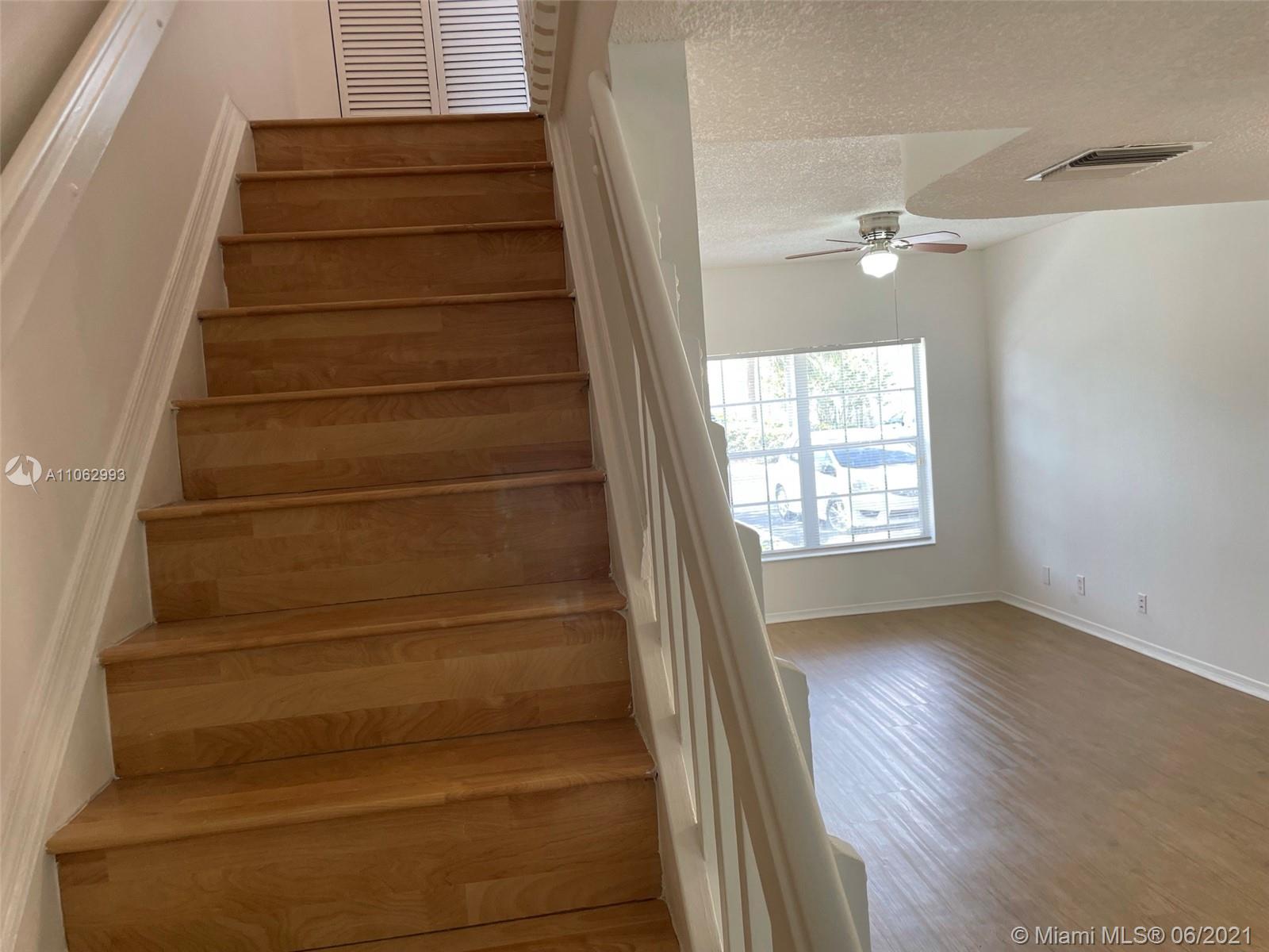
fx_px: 953
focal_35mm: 26
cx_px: 634
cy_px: 476
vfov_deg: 53.1
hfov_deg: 67.3
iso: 100
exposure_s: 1/120
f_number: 1.6
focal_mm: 4.2
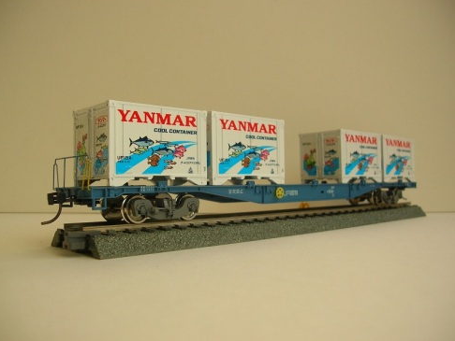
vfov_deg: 39.7
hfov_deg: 51.3
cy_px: 167
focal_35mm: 36
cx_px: 229
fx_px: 473
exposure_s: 1/142
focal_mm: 5.8
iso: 50
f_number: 2.8
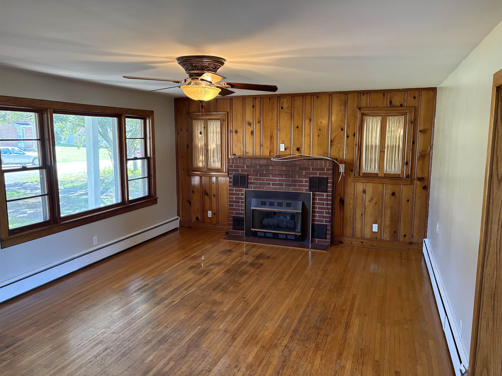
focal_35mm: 26
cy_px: 188
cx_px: 251
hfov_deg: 67.3
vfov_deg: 53.1
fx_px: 377
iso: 250
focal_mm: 5.96
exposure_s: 1/60
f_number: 1.6
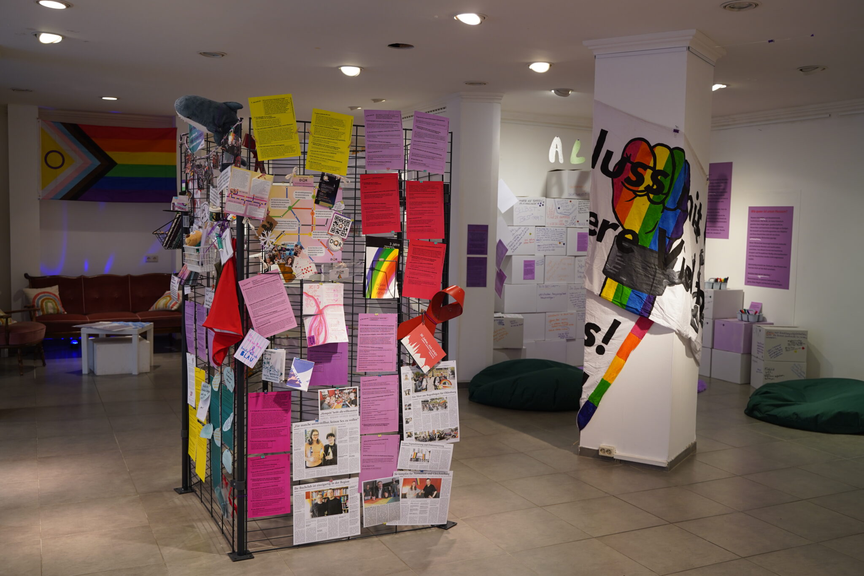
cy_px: 288
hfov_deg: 54.4
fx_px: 840
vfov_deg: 37.8
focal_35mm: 35
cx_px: 432
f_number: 4
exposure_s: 1/160
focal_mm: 35
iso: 320
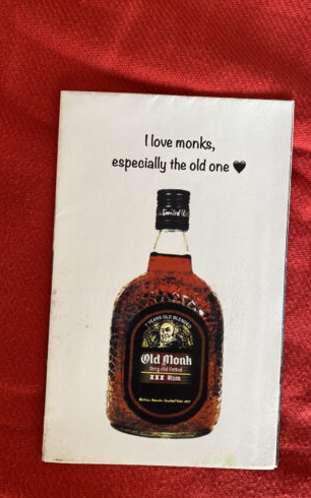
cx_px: 167
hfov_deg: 41.8
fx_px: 407
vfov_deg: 62.9
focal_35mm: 30
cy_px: 245
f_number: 1.8
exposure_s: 1/121
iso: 125
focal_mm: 4.25
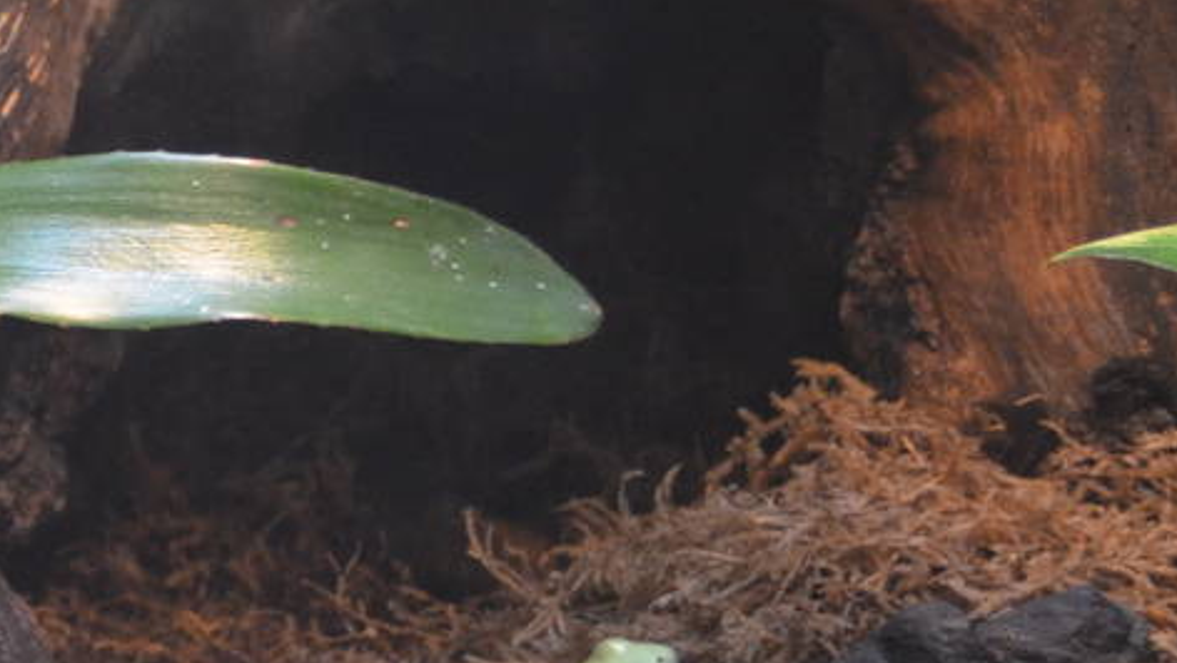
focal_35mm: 170
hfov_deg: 12.0
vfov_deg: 7.1
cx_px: -688
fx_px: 5308
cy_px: 476
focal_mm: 32
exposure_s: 1/30
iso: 1400
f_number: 4.8
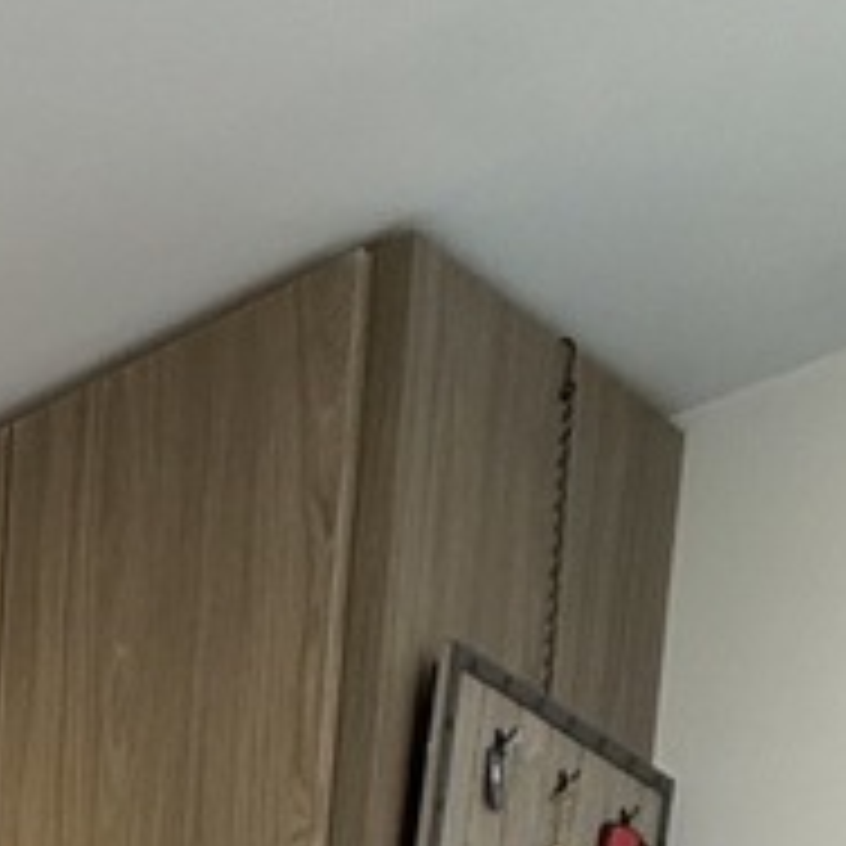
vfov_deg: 16.6
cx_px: -837
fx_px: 1963
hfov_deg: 17.5
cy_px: 1804
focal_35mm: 71
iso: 400
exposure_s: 1/120
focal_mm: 2.22
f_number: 2.2
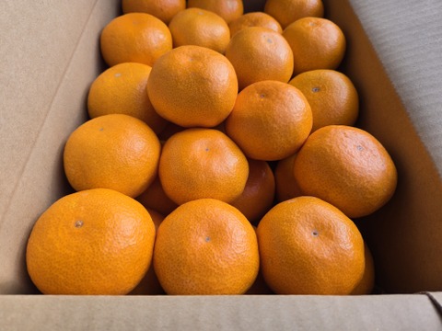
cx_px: 221
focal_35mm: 23
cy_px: 166
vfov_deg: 58.9
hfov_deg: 73.9
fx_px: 294
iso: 25
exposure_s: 1/675
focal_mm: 5.4
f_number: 1.8
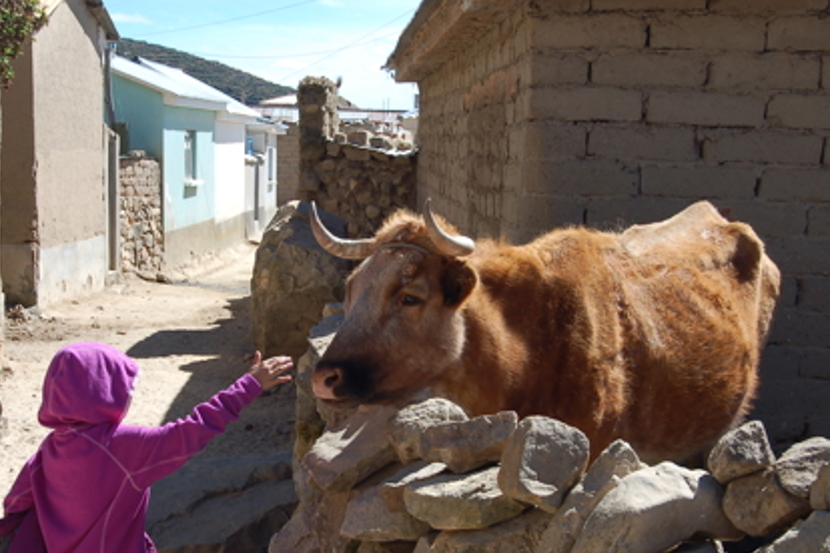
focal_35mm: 70
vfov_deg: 19.5
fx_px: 1606
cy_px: 361
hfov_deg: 28.9
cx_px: 311
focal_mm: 35
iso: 200
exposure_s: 1/250
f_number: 8
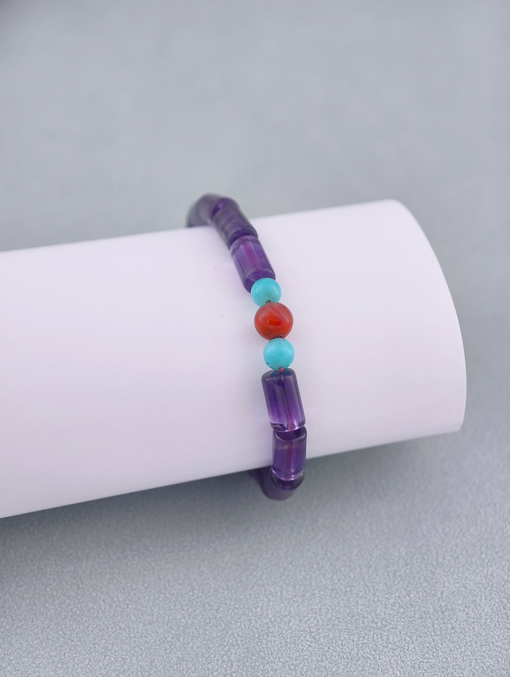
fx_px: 1666
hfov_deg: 17.4
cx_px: 255
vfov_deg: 23.0
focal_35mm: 85
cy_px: 338
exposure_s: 1/160
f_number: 2.67
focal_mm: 22.48
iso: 125
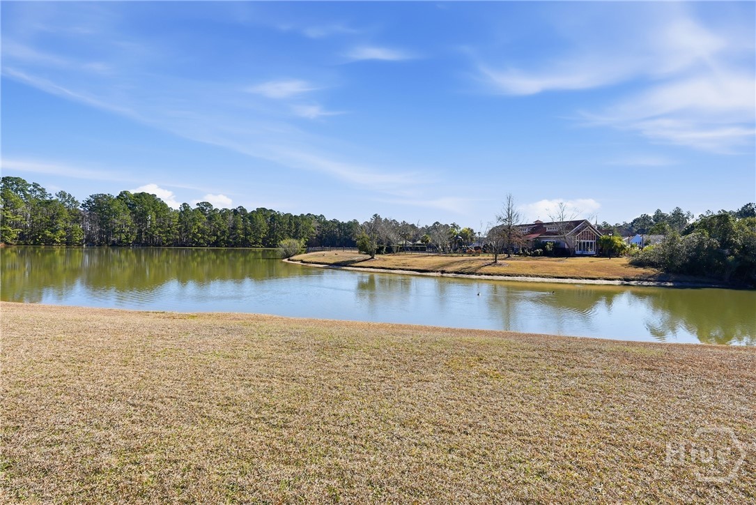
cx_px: 378
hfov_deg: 96.7
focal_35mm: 16
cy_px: 252
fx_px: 336
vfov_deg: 73.8
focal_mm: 16
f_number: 9
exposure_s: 1/3200
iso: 320
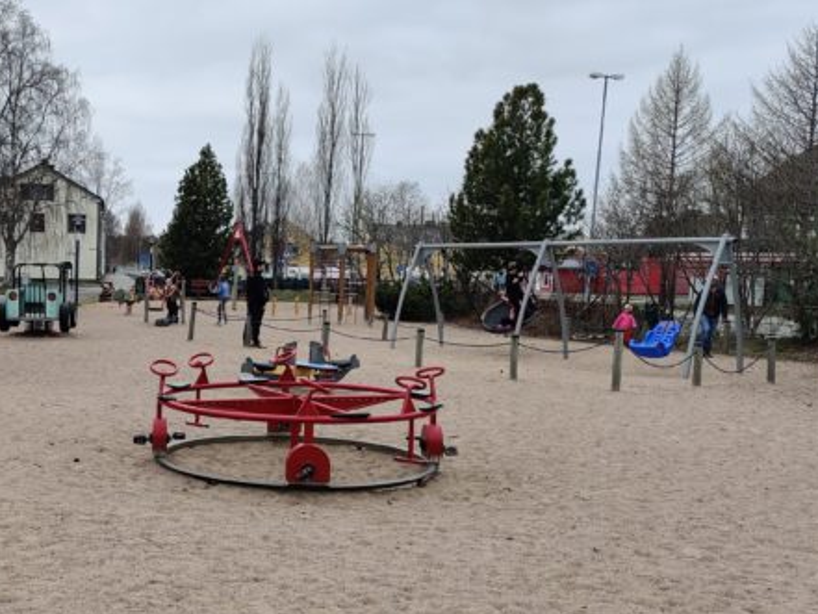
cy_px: 414
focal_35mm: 47
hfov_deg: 39.2
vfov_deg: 30.6
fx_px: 1111
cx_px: 189
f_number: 1.65
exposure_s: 1/865
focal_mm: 4.75
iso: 100
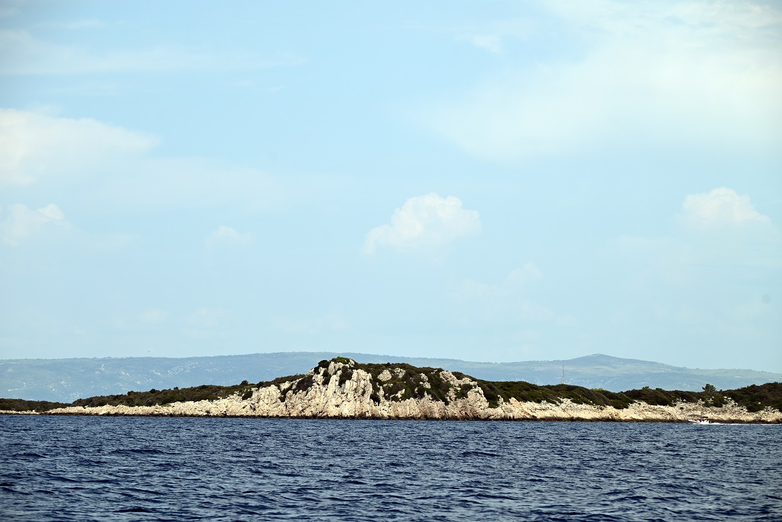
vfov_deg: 11.8
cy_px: 261
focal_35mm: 116
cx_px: 391
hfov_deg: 17.6
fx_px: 2520
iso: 100
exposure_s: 1/800
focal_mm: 116
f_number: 7.1
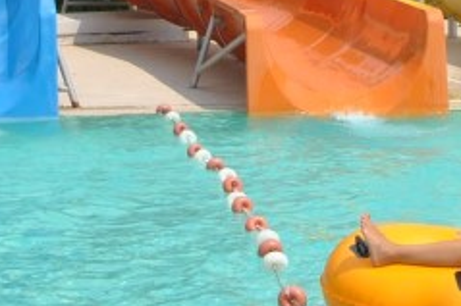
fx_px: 2214
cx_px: 396
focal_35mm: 173
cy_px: -202
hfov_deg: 11.8
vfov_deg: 7.7
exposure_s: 1/250
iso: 100
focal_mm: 24
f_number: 8
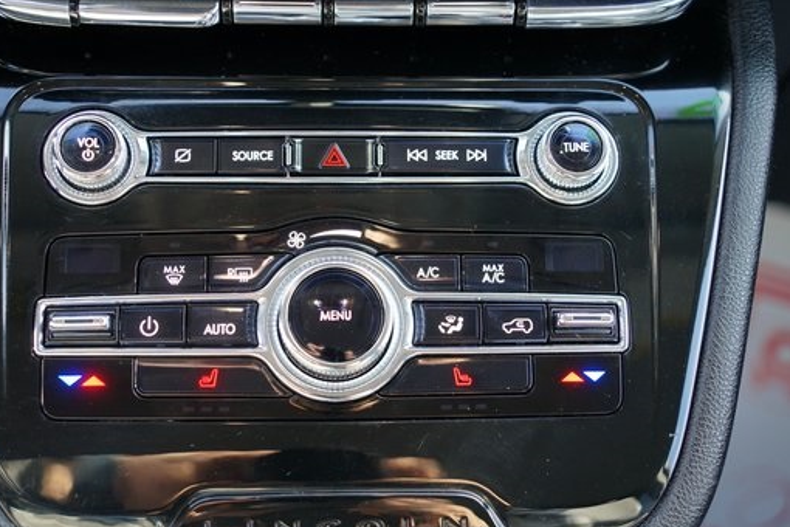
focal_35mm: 64
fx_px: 1404
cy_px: 252
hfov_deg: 31.4
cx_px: 378
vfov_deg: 21.2
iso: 800
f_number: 4
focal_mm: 51
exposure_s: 1/160
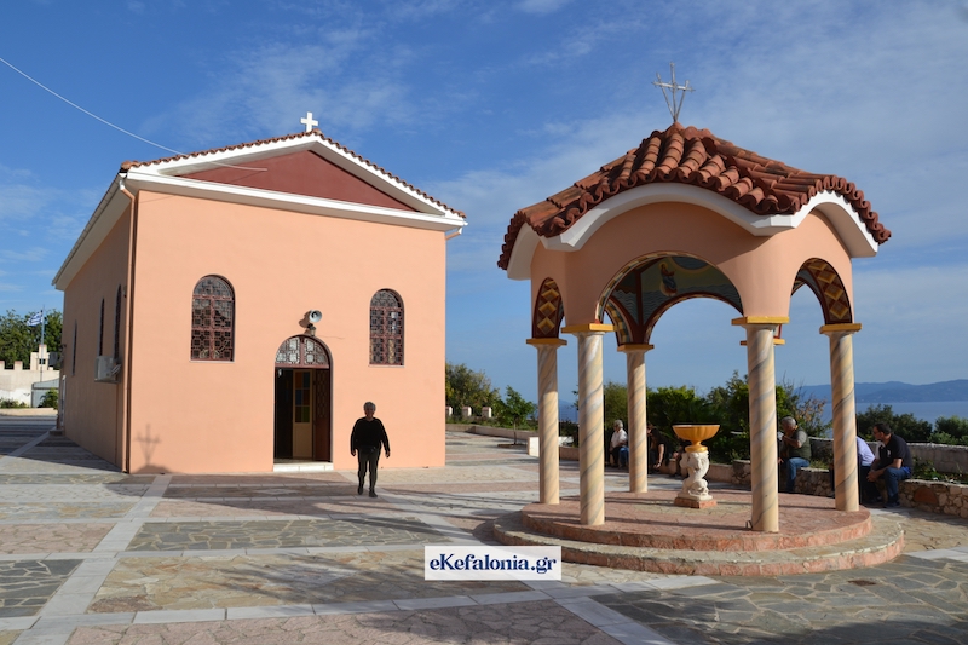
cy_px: 322
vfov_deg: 25.7
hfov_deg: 37.9
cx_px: 484
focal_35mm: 52
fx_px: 1411
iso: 100
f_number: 9
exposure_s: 1/320
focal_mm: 35
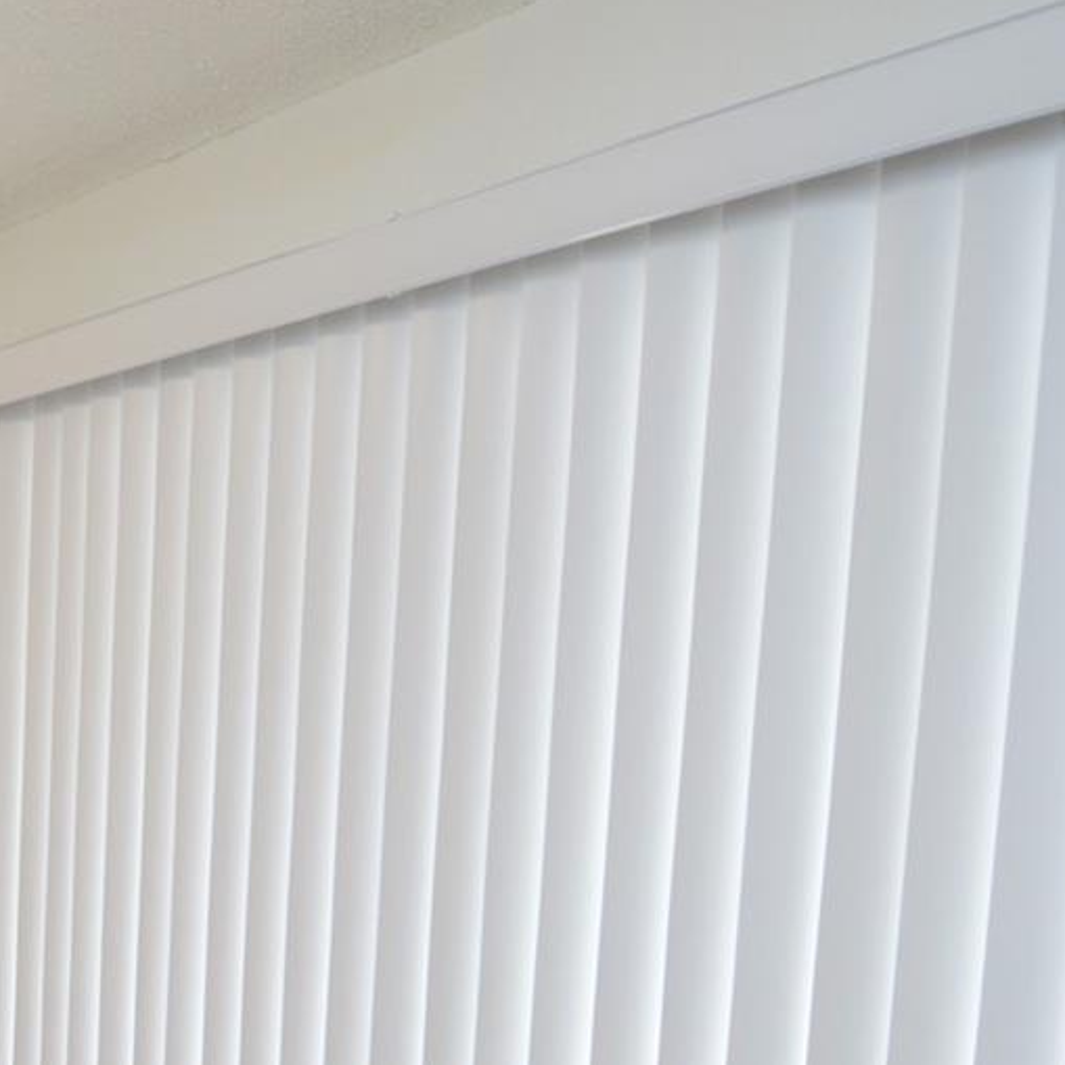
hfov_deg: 29.3
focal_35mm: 48
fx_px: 1671
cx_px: -285
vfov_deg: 33.1
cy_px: 1001
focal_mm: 12
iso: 400
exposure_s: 1/80
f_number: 4.5
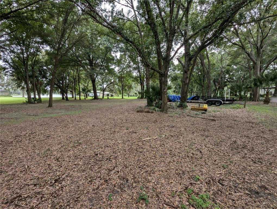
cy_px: 104
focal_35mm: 13
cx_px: 138
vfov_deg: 90.1
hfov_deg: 106.1
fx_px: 104
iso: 52
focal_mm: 1.95
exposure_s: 1/302
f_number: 2.2
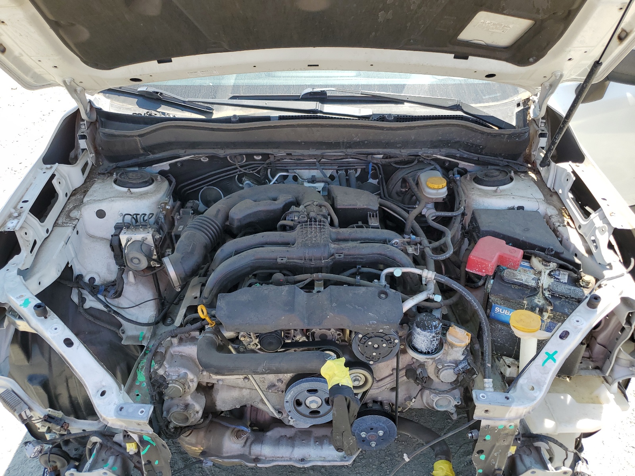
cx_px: 318
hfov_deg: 67.3
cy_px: 238
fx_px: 477
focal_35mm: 26
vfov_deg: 53.1
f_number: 1.5
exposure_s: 1/769
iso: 50
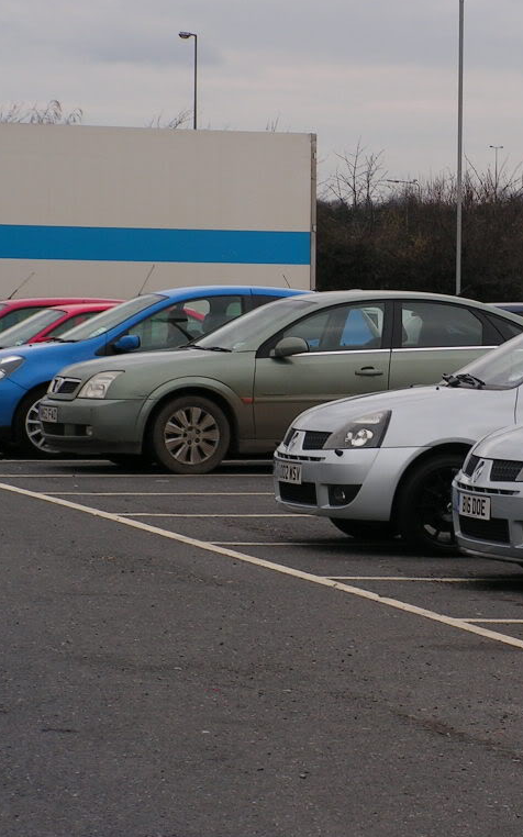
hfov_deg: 8.1
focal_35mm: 161
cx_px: 503
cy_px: 416
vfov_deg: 13.0
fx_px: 3673
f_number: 4.8
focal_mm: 18.9
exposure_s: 1/200
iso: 64
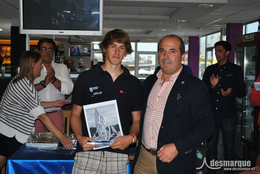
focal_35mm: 57
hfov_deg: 35.0
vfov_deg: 23.9
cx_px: 130
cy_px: 87
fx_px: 412
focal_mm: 38
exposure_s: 1/60
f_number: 5
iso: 100
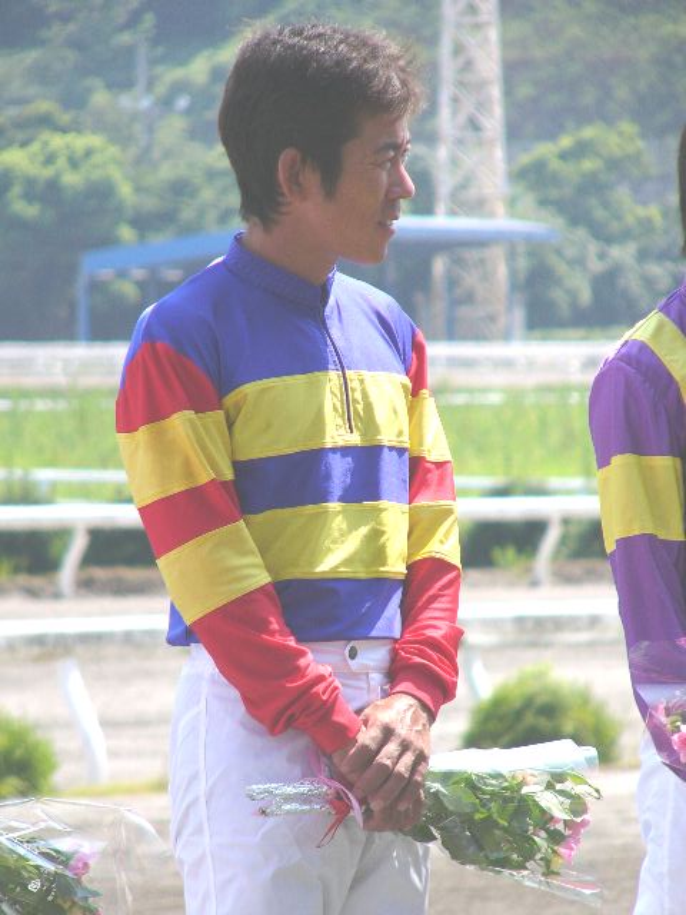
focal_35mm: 354
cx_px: 343
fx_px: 9354
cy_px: 458
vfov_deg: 5.6
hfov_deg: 4.2
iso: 50
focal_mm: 58.9
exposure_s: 1/640
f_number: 5.6
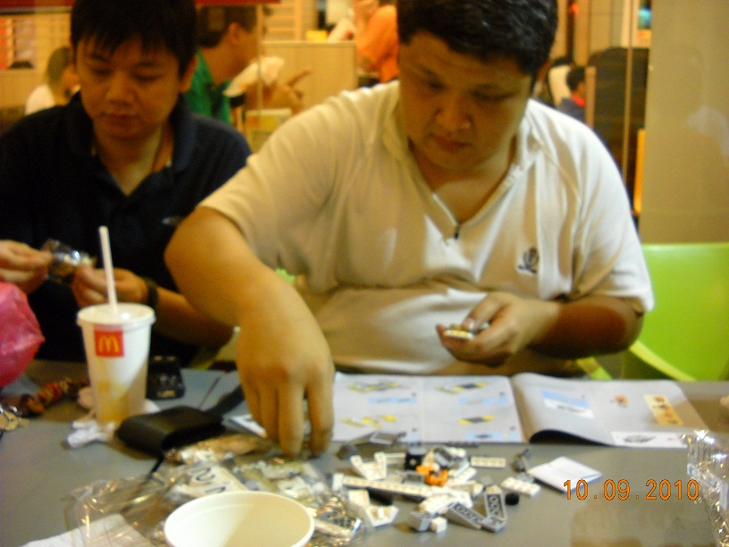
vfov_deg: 35.1
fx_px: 863
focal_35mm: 41
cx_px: 364
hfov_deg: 45.8
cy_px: 274
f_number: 3.1
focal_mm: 6.72
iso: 400
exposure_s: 1/13
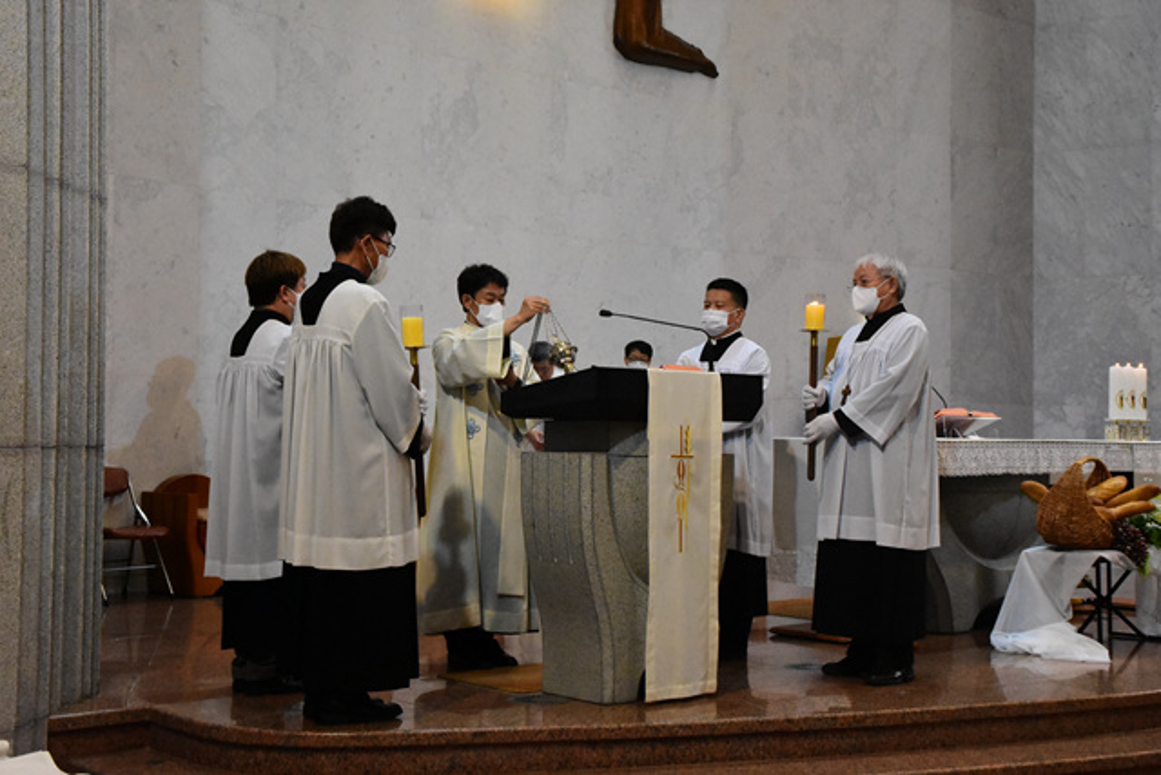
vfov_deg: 26.5
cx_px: 580
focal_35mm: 51
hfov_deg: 38.9
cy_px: 388
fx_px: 1645
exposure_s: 1/200
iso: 8000
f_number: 10
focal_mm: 34
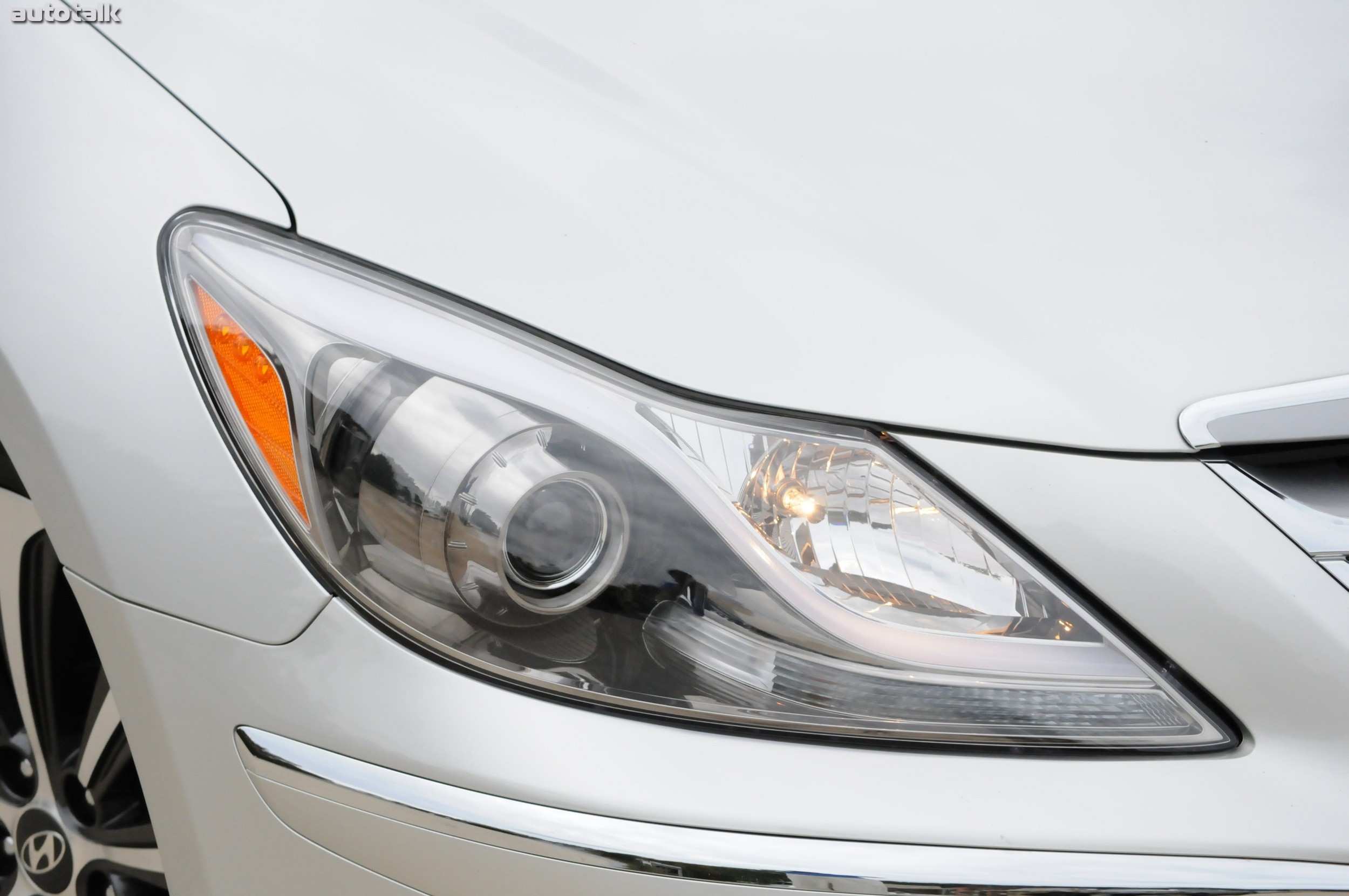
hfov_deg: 20.9
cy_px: 448
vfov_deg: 14.0
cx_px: 674
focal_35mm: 98
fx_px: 3649
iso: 2000
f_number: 8
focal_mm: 65
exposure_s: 1/1250
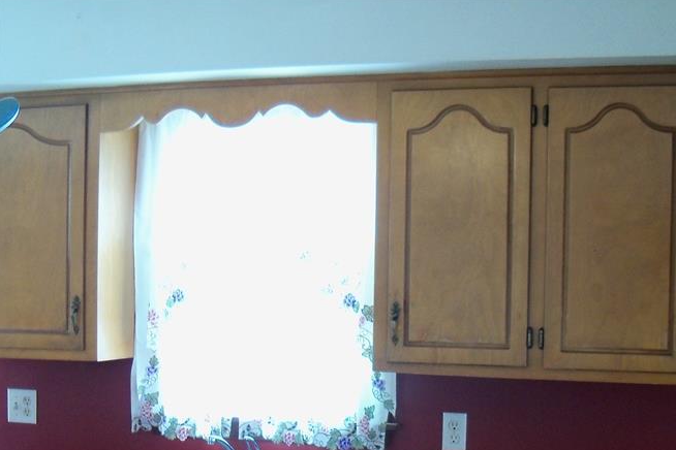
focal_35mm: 57
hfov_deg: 35.0
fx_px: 1070
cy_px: 391
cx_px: 378
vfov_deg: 23.3
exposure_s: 1/40
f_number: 3.5
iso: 200
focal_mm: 6.2
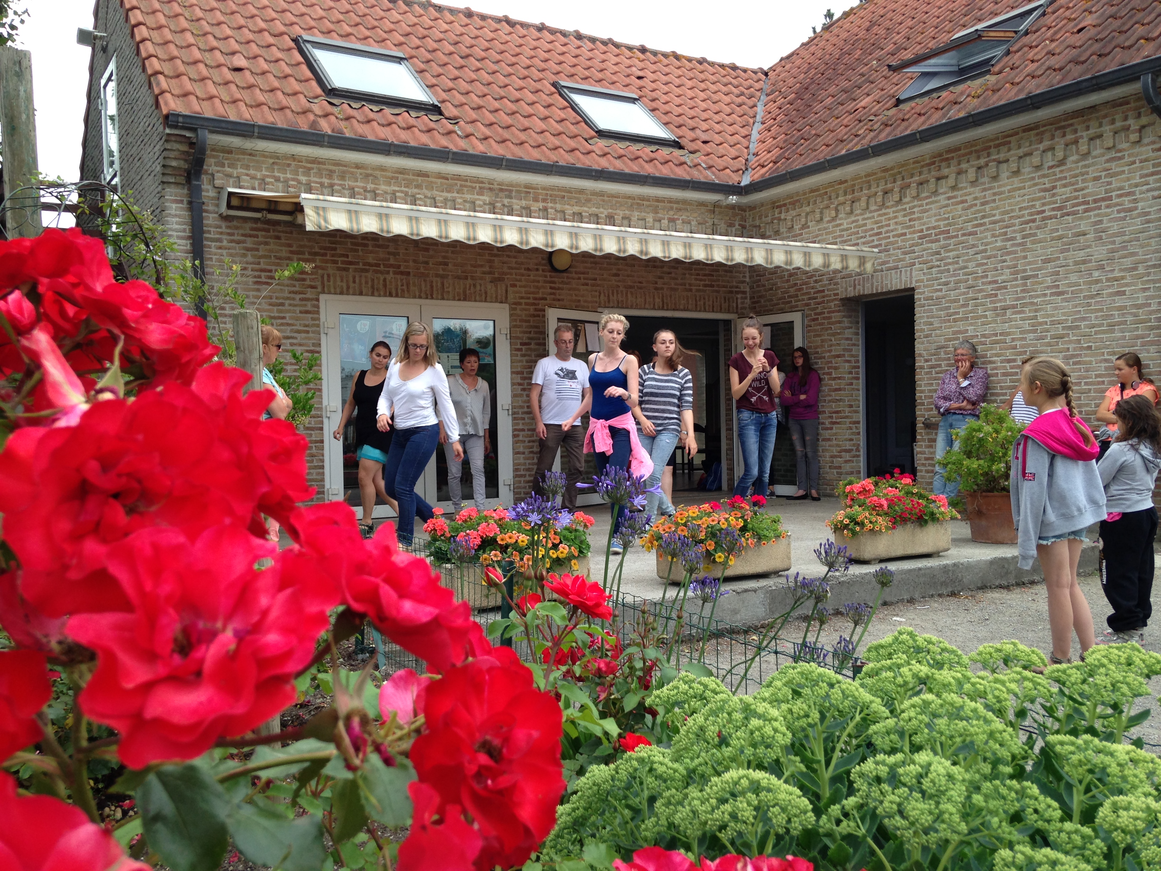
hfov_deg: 55.4
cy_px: 436
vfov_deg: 42.9
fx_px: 1107
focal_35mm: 33
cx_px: 580
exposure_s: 1/158
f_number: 2.4
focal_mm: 4.12
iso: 50
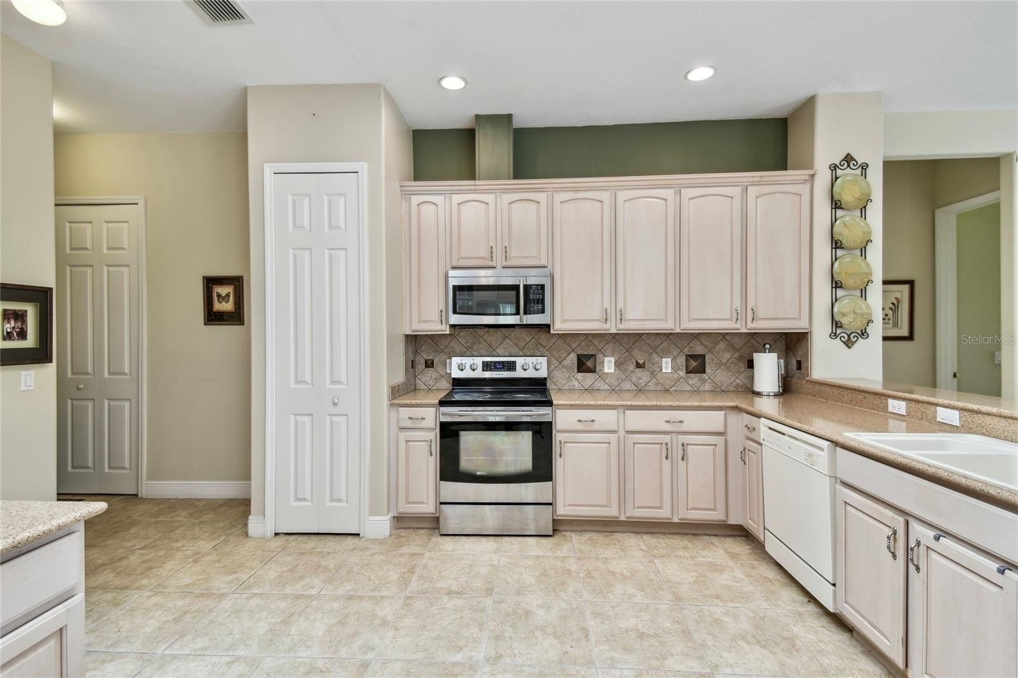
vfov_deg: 77.3
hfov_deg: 100.4
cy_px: 339
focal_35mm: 15
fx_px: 424
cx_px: 509
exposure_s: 1/20
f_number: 7.1
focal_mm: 10
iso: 100
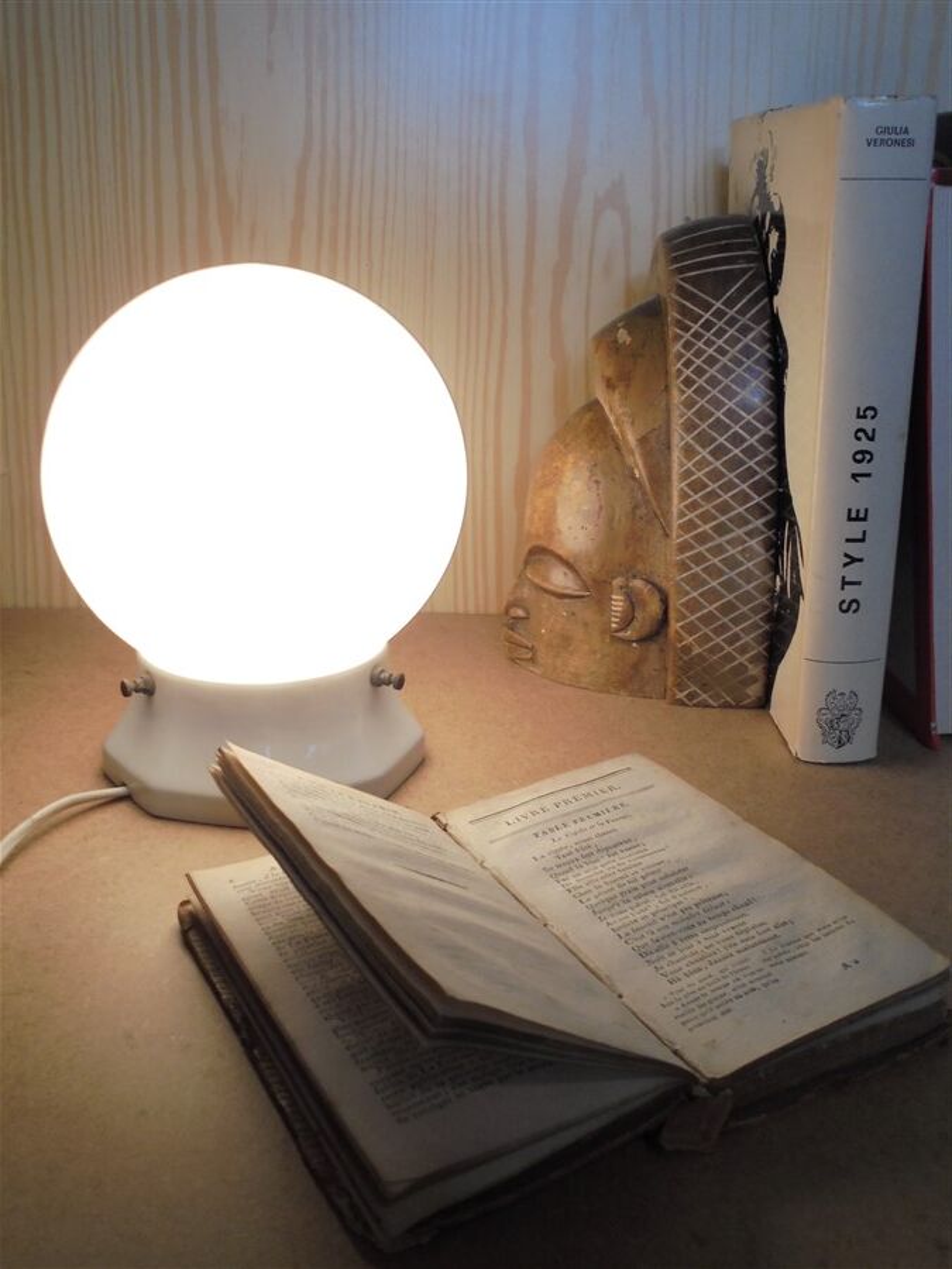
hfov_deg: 41.8
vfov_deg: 54.0
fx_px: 1247
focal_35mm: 34
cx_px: 476
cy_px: 634
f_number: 4
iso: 160
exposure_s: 1/30
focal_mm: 6.1
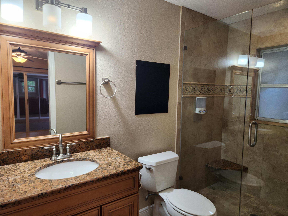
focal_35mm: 23
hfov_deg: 73.9
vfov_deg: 58.9
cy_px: 108
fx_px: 191
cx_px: 144
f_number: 1.8
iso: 160
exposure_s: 1/60
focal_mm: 5.4
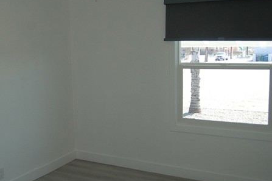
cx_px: 107
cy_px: 73
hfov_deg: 45.2
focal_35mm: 43
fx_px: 325
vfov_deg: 31.0
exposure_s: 1/250
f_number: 3.8
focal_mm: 20
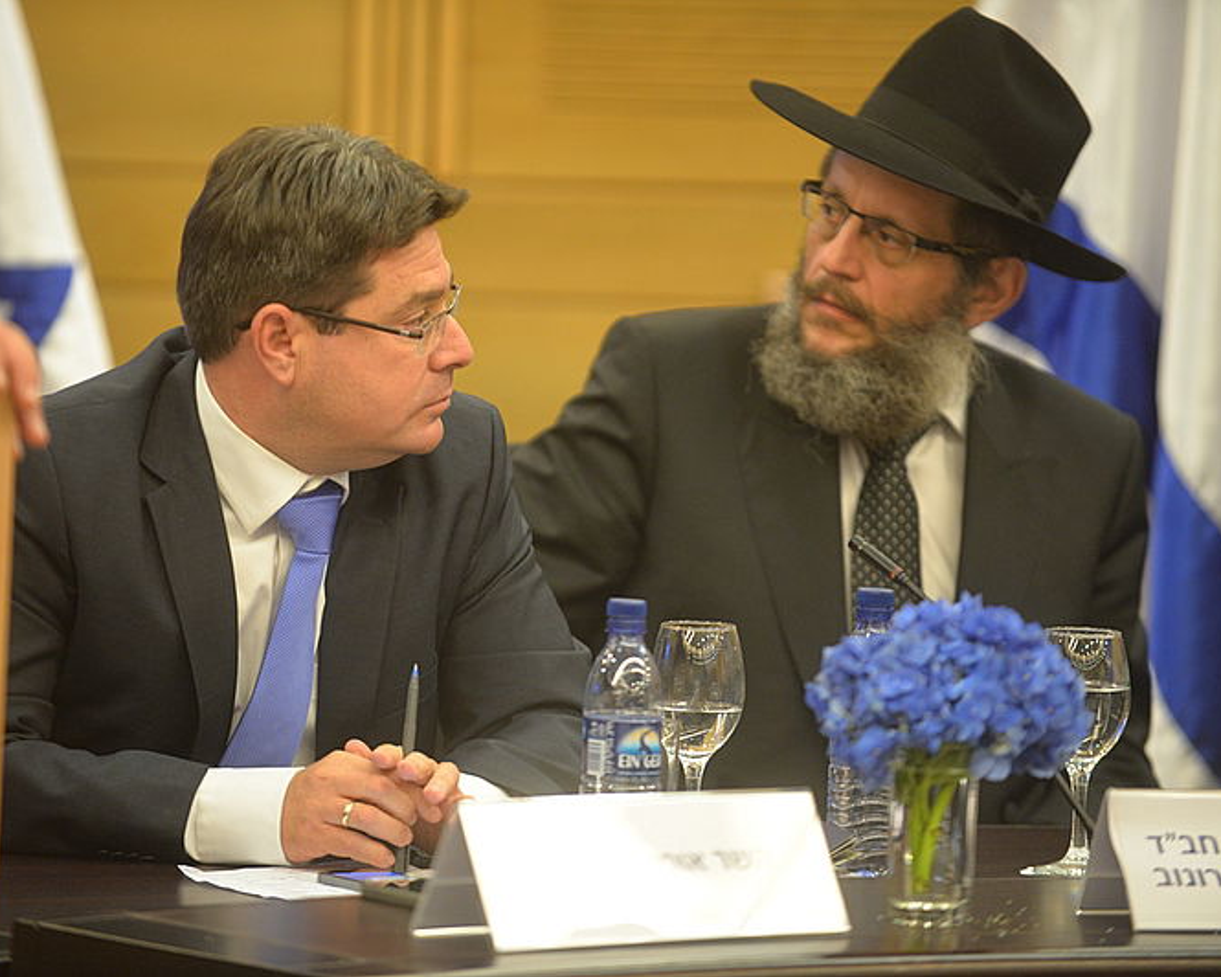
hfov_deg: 8.5
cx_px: 571
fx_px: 8167
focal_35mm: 226
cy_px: 488
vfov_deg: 6.8
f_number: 2.8
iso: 2000
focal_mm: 200
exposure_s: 1/125
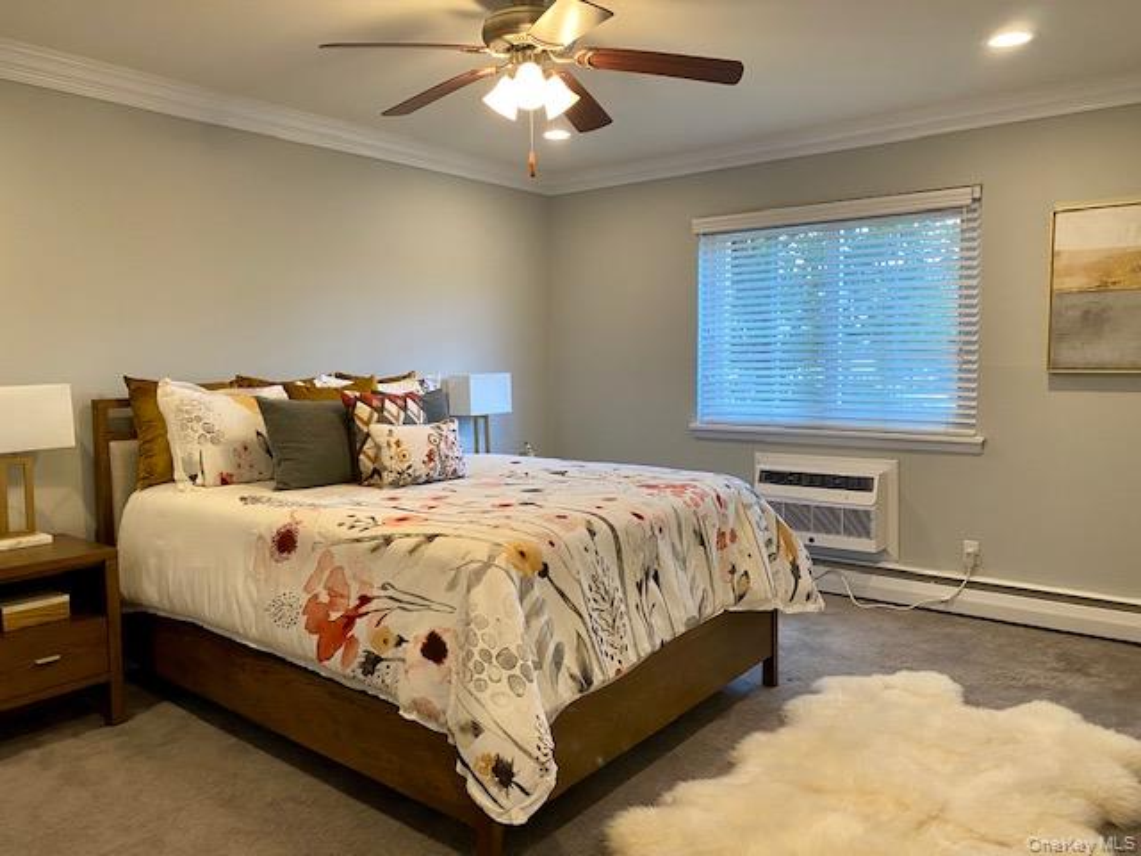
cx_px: 570
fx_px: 857
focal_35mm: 26
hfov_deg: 67.3
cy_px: 428
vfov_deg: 53.1
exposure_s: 1/60
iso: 100
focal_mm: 4.25
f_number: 1.8
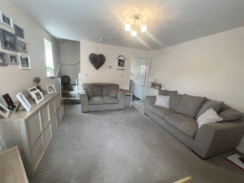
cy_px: 92
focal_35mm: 13
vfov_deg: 89.9
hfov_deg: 106.2
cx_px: 122
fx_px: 92
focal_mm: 1.57
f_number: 1.8
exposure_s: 1/50
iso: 80
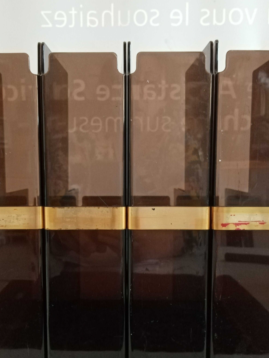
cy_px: 202
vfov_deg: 52.5
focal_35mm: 35
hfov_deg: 40.7
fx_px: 363
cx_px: 125
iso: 506
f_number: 1.8
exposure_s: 1/25
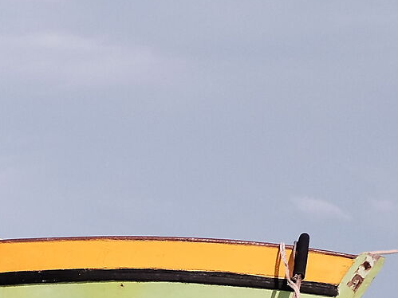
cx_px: -197
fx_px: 3989
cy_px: 468
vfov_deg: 4.3
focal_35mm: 347
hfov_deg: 5.7
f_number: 2
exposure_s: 1/32000
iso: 800
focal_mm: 50
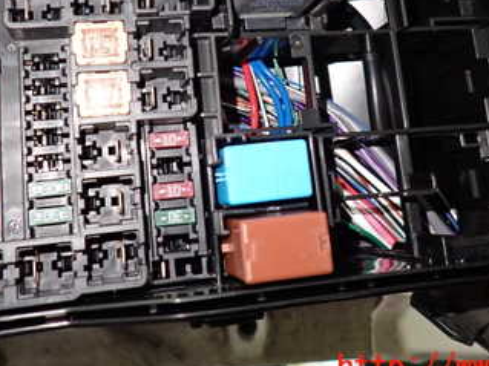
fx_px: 664
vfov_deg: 29.7
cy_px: 43
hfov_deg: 40.4
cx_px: 224
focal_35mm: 47
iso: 640
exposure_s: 1/30
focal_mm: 4.5
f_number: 2
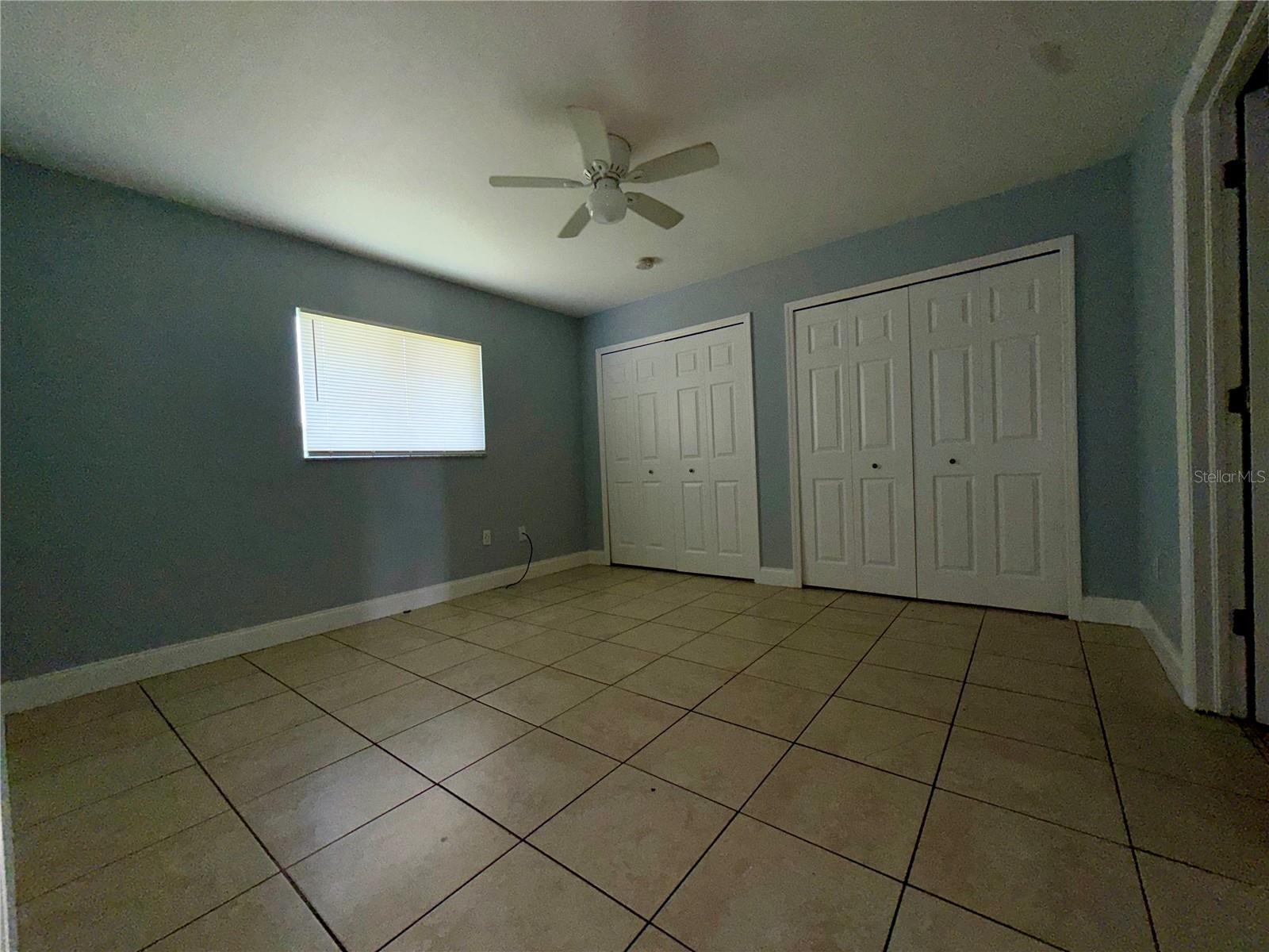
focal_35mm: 14
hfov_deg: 102.1
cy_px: 476
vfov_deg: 85.7
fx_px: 513
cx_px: 634
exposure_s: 1/122
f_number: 2.2
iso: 32
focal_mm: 2.22
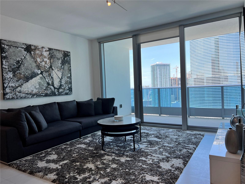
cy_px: 92
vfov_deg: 53.1
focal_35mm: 26
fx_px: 184
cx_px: 122
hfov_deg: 67.3
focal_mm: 5.7
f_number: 1.5
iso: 50
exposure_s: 1/353
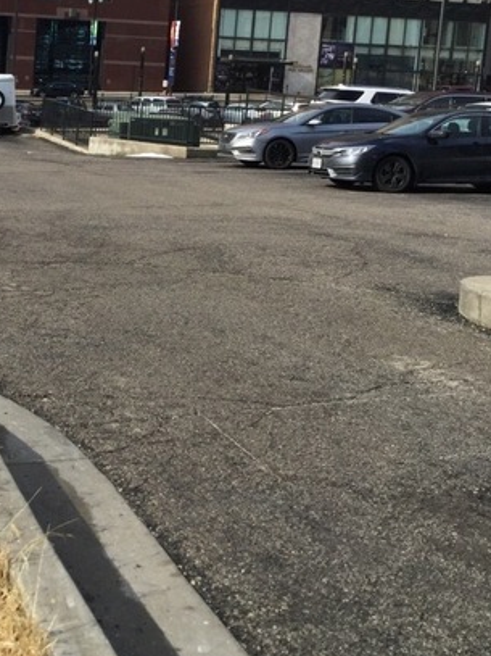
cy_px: 164
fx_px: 1154
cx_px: 37
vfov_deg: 31.1
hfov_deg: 23.3
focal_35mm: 61
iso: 25
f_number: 2.4
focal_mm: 3.3
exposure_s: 1/1031
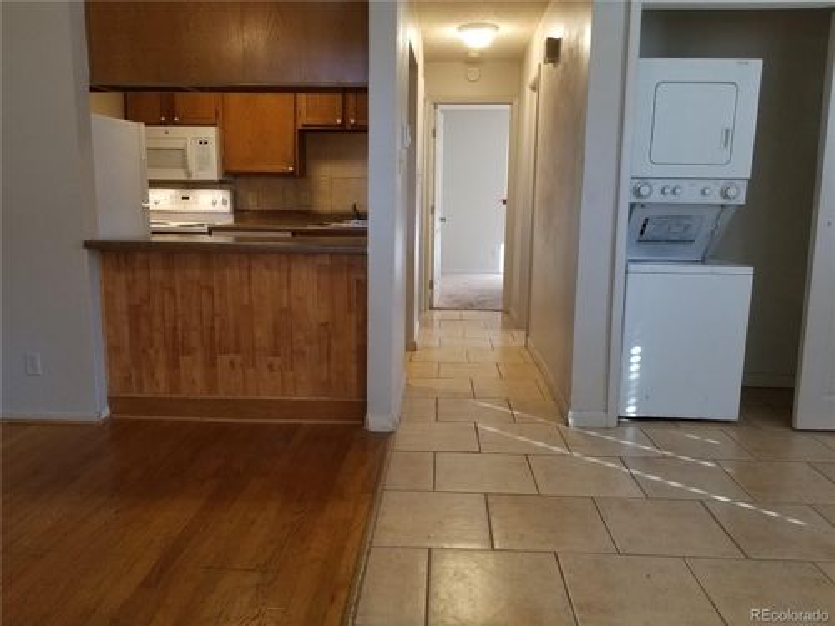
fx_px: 627
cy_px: 313
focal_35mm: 26
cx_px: 418
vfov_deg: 53.1
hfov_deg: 67.3
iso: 100
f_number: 1.7
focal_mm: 4.25
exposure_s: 1/40
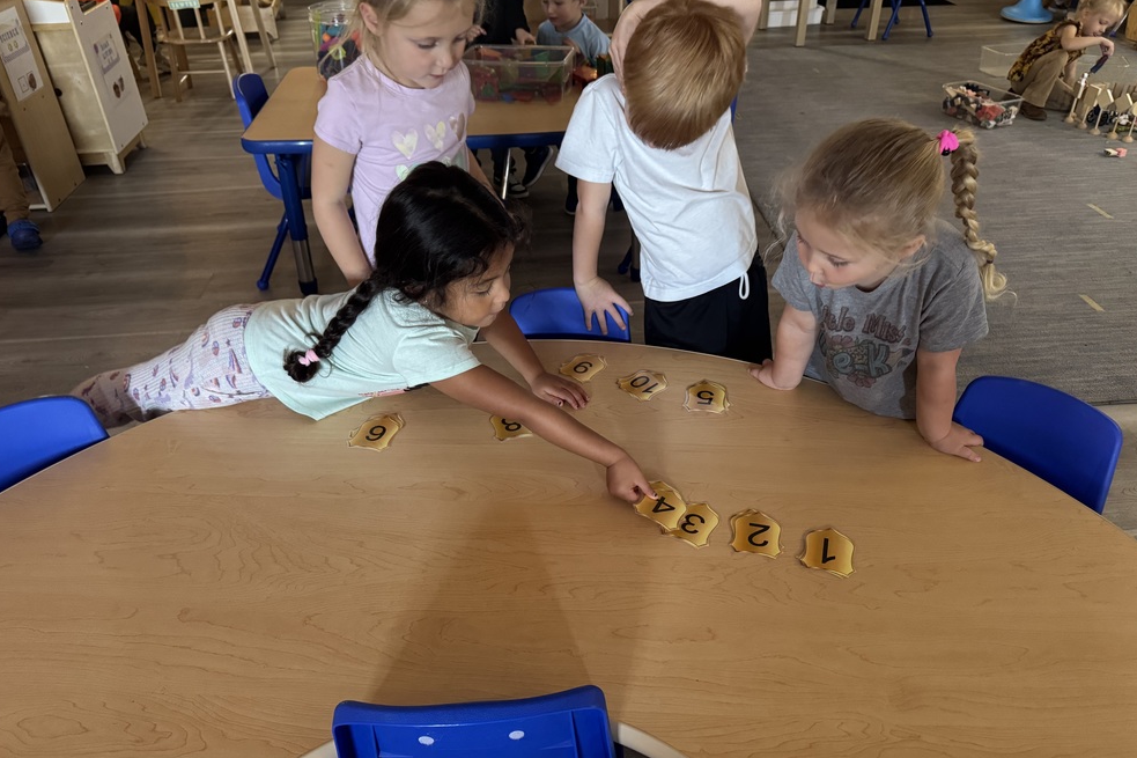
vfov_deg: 49.5
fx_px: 821
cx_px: 579
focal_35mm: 26
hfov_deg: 69.4
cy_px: 370
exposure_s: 1/60
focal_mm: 6.76
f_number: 1.78
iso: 400
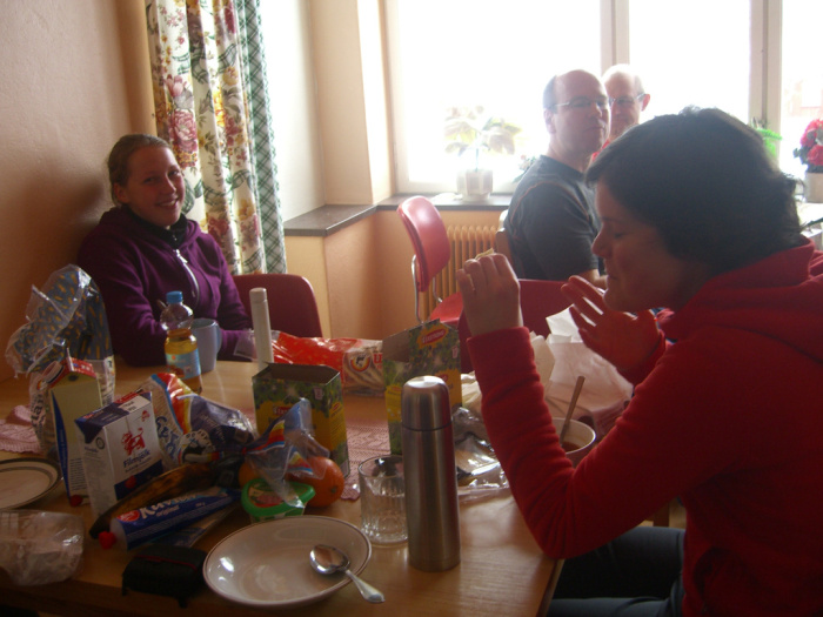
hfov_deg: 49.0
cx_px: 412
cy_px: 308
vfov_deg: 37.7
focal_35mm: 38
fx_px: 903
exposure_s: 1/50
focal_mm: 7.9
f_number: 2.8
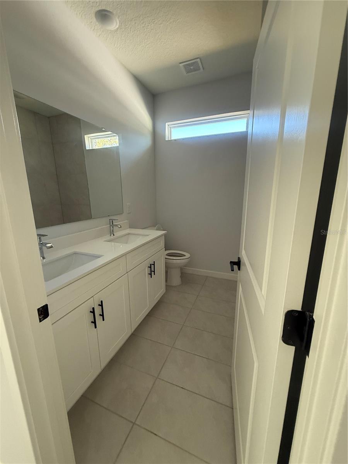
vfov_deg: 102.1
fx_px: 188
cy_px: 232
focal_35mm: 14
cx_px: 174
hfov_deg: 85.7
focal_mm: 2.22
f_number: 2.2
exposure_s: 1/83
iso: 400
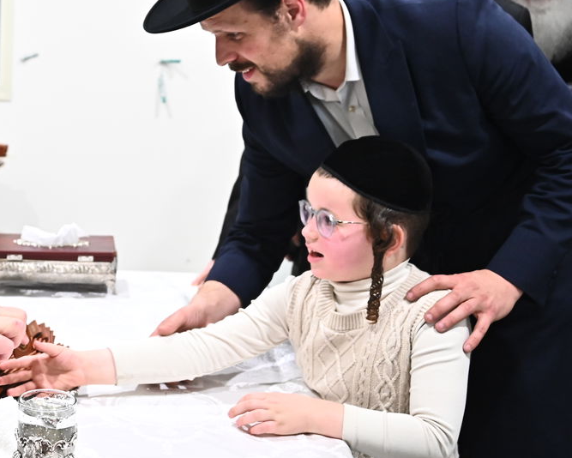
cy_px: 121
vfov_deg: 24.0
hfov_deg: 29.1
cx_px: 88
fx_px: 1067
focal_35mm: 63
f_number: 4
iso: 3200
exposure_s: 1/200
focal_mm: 32
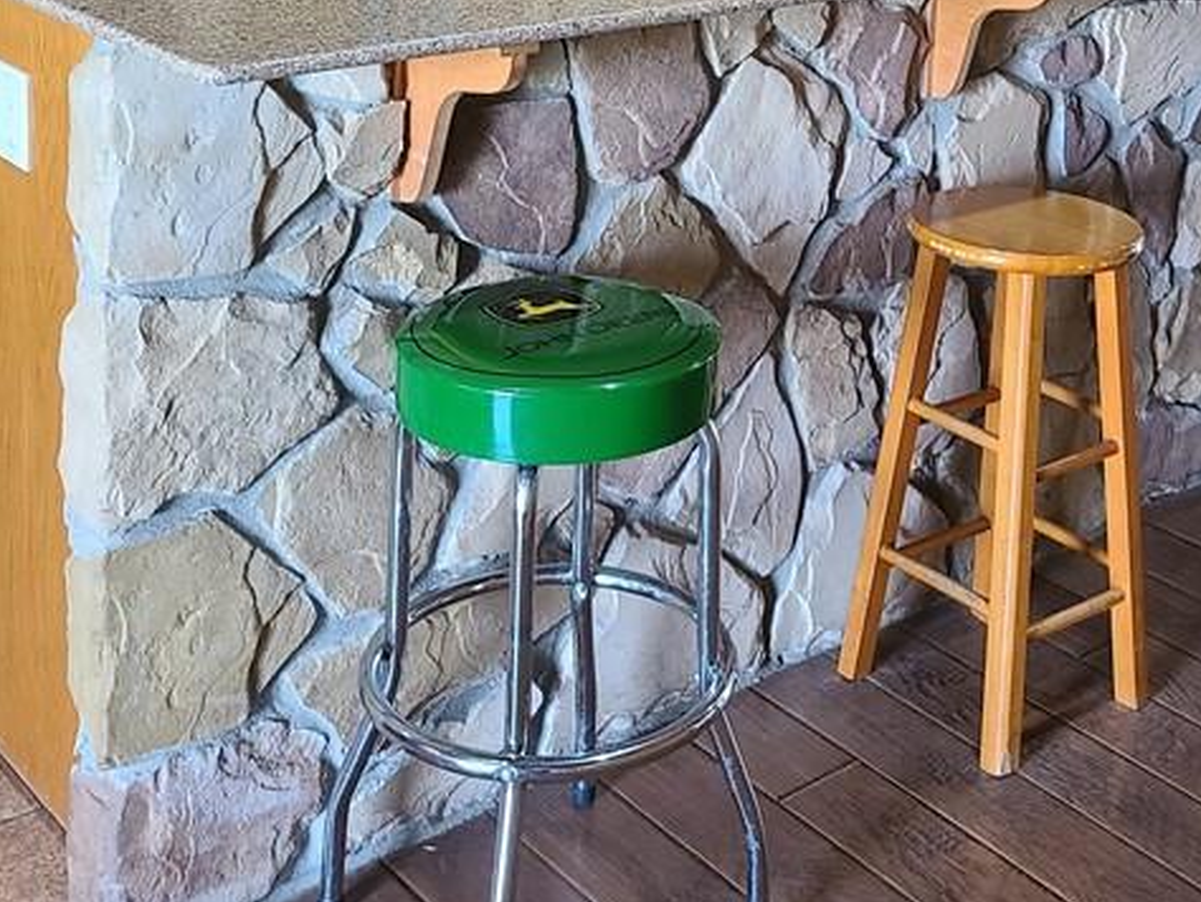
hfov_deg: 35.2
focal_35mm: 54
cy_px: -58
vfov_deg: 25.3
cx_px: 803
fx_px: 1874
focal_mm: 7
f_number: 1.8
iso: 200
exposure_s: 1/39
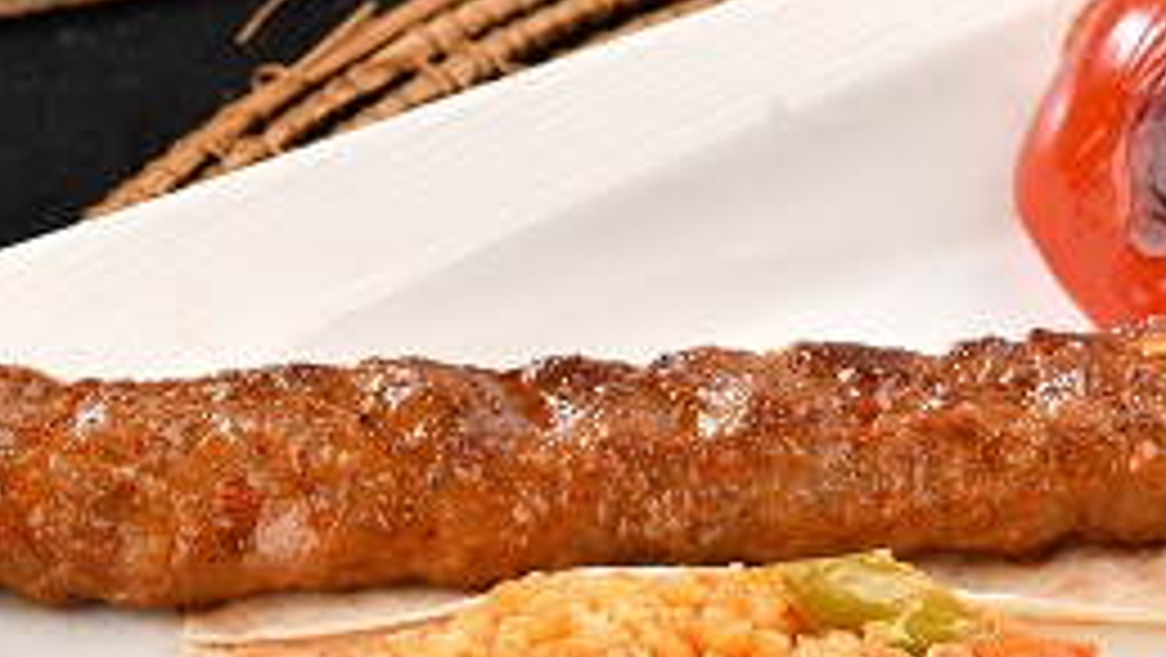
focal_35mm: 283
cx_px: 1211
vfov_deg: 4.3
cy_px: 531
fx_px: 8754
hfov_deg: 7.6
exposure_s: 1/250
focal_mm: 100
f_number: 11
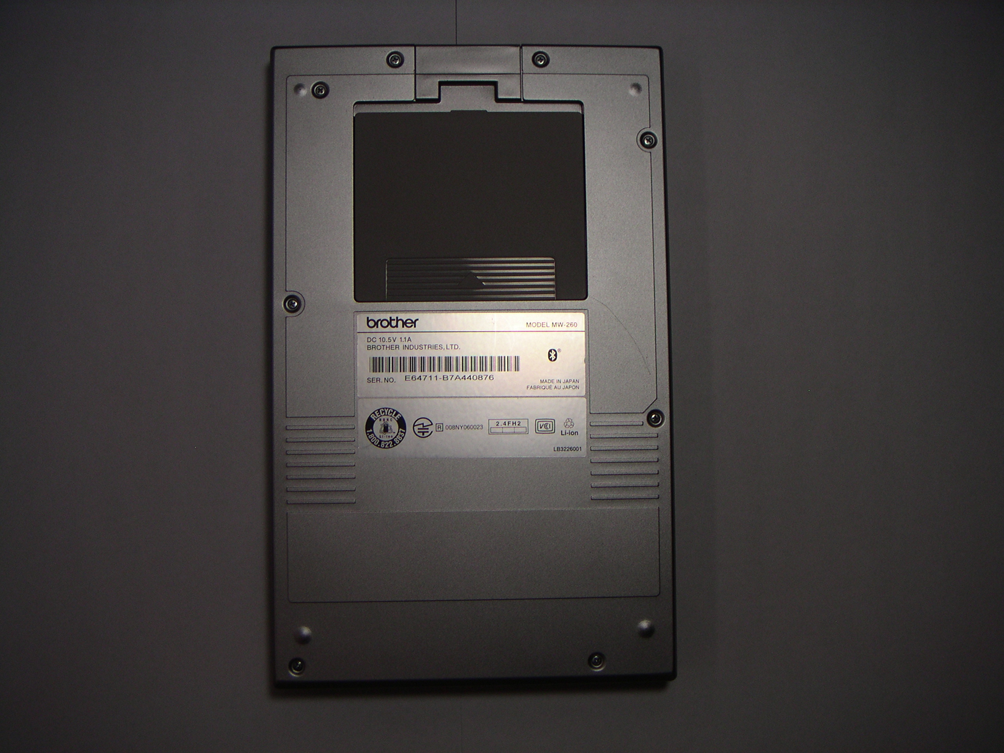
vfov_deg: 37.7
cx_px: 502
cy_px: 376
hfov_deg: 49.0
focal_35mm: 38
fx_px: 1102
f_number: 2.8
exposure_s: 1/190
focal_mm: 6
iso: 50
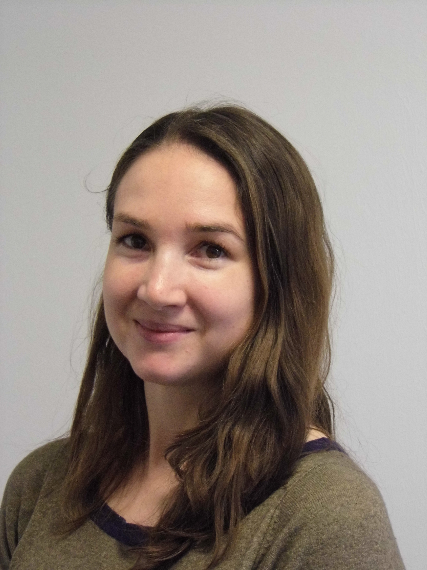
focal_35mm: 120
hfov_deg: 12.3
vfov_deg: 16.4
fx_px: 1974
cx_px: 214
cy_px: 285
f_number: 4
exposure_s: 1/30
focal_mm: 21.6
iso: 400
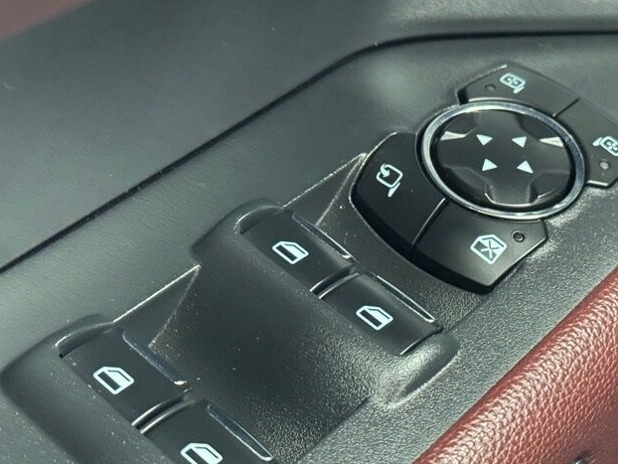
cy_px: 219
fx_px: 1411
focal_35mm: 79
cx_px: 401
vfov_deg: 18.7
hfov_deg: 24.6
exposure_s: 1/35
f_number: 1.78
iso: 500
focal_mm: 6.76
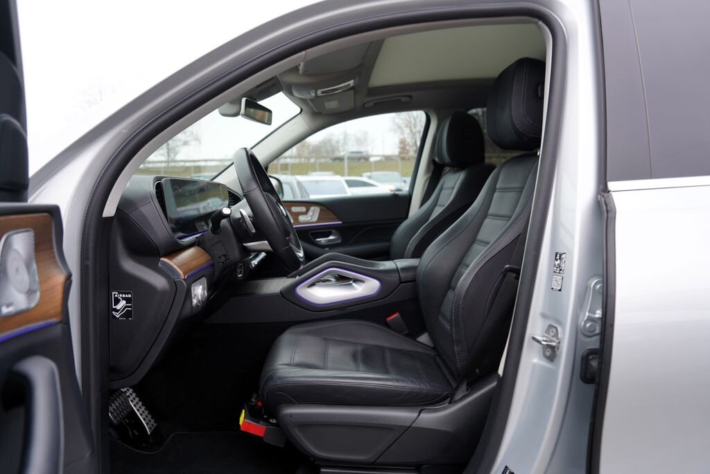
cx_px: 355
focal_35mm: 24
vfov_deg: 53.1
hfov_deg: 73.7
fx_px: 473
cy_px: 237
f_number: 4
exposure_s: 1/60
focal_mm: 24
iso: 100
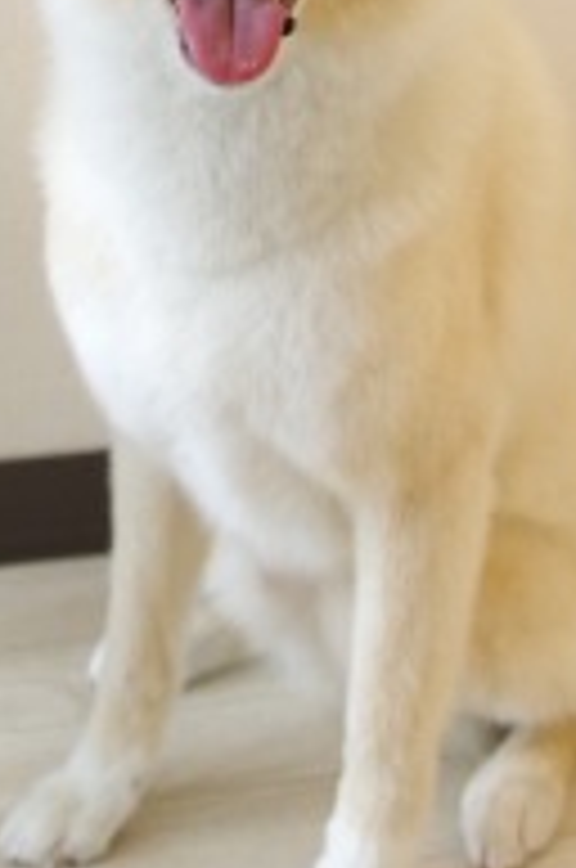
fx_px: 2095
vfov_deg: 22.5
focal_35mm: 87
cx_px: 220
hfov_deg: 15.6
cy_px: 9
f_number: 2.8
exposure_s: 1/320
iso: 1600
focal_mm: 28
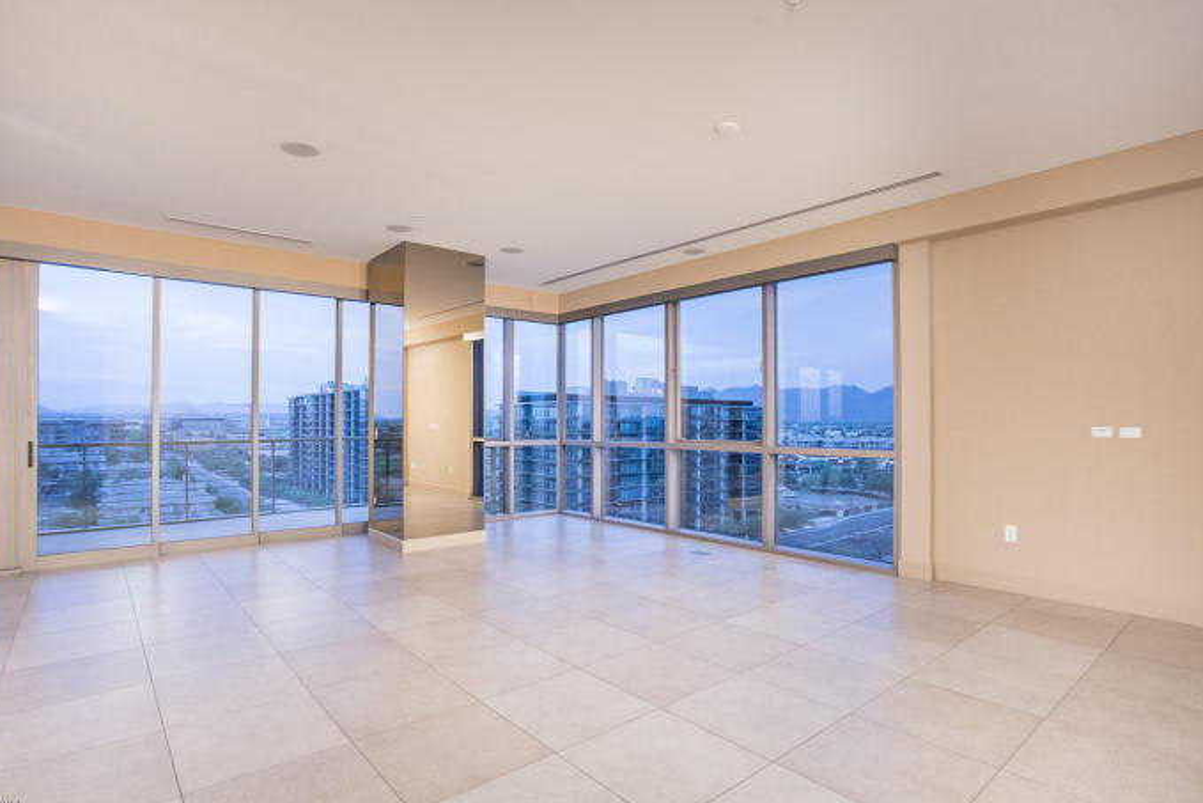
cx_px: 594
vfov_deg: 67.4
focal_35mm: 18
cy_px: 409
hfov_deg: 90.0
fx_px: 602
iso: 1600
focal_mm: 17
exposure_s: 1/30
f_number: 7.1
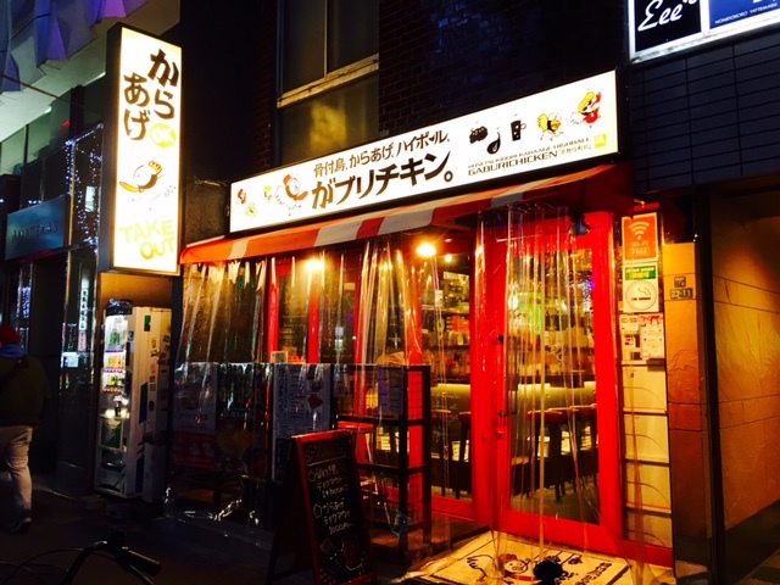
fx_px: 653
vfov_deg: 48.2
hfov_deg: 61.7
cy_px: 292
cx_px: 390
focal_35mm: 29
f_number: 2.2
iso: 80
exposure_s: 1/30
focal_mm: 4.15
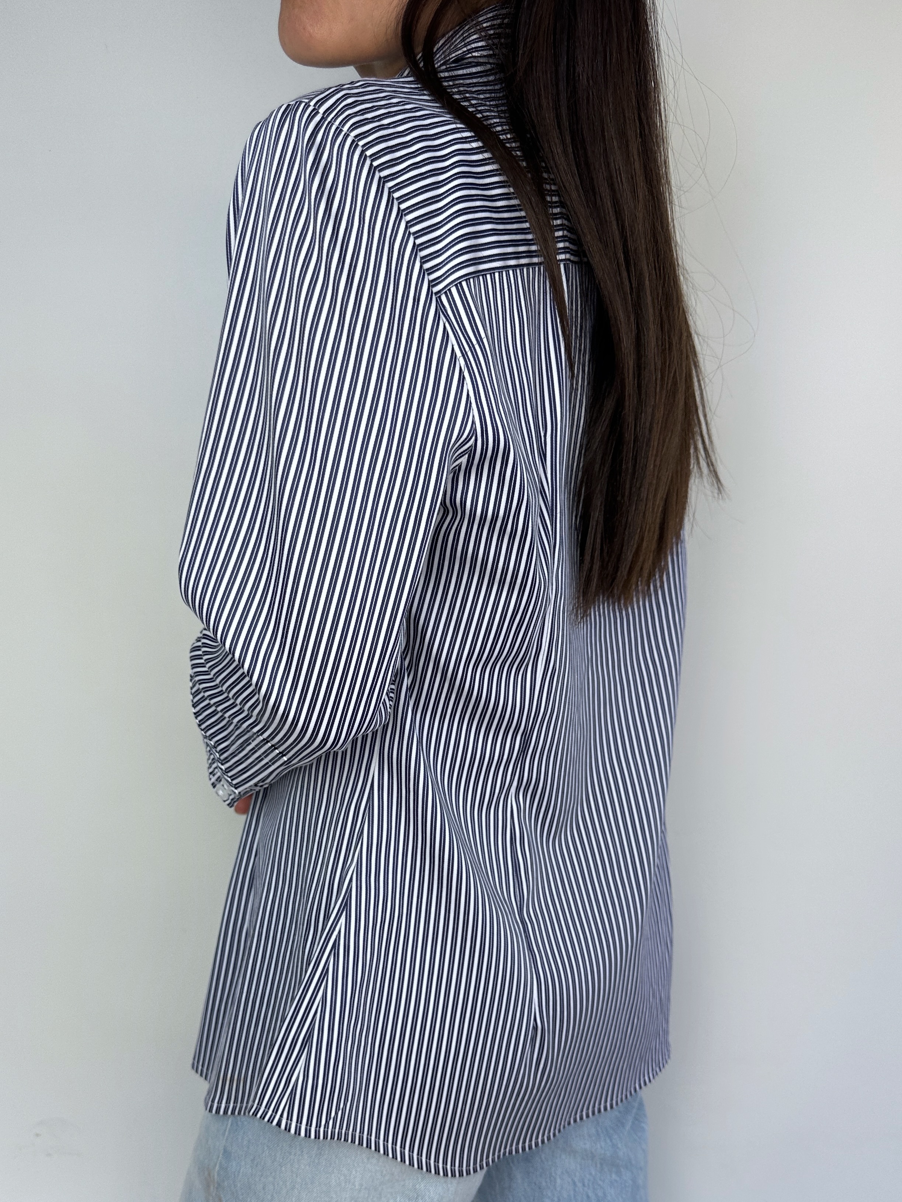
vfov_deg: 71.6
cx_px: 451
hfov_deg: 56.8
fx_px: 834
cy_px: 601
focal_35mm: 24
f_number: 1.78
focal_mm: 6.86
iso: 80
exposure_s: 1/329
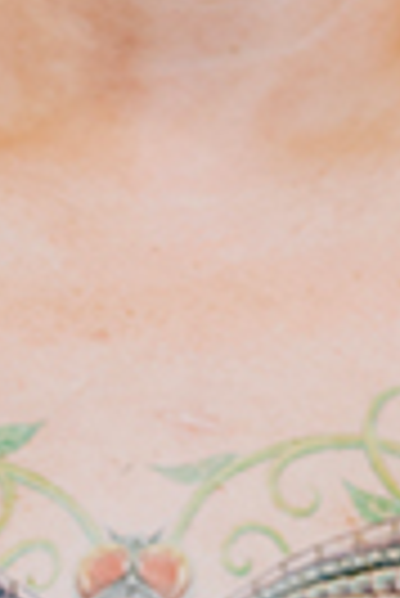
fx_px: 10671
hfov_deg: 2.1
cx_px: 121
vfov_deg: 3.2
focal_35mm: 642
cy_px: 832
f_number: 1.4
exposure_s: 1/320
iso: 250
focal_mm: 85
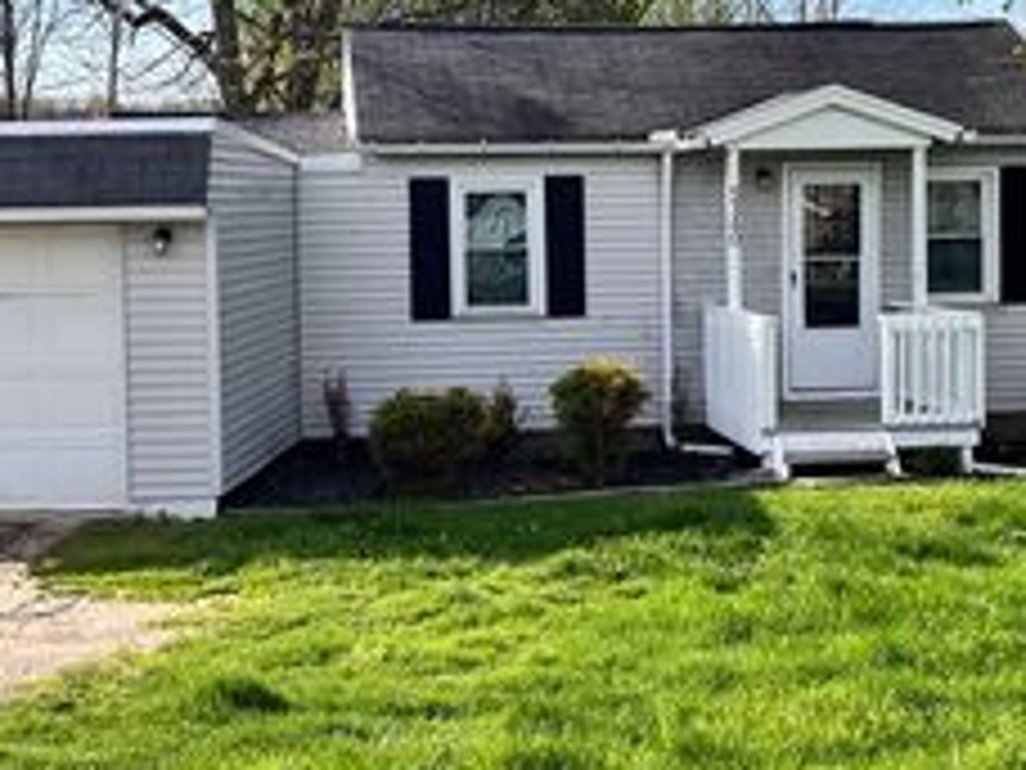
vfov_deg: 25.6
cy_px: 295
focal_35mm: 57
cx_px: 540
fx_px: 1689
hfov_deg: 33.8
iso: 50
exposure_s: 1/2632
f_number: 1.6
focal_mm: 5.1
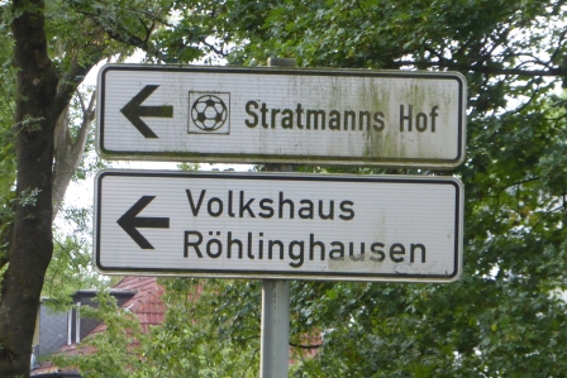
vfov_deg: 3.5
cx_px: 284
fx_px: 6144
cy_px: 211
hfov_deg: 5.3
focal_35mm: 390
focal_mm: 66.8
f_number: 6
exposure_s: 1/125
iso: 800
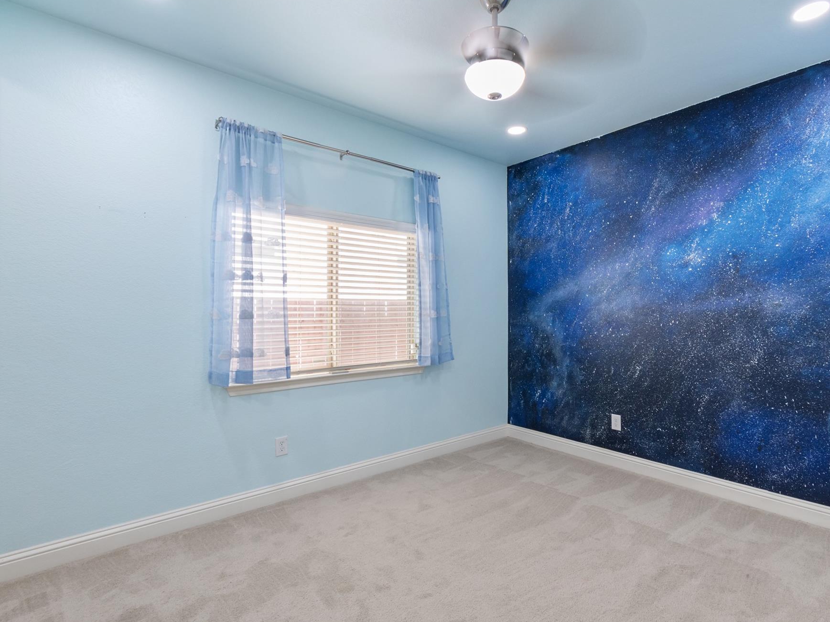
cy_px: 312
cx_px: 459
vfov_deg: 74.7
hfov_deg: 90.7
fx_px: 408
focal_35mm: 17
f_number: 8
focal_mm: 10
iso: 200
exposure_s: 1/15
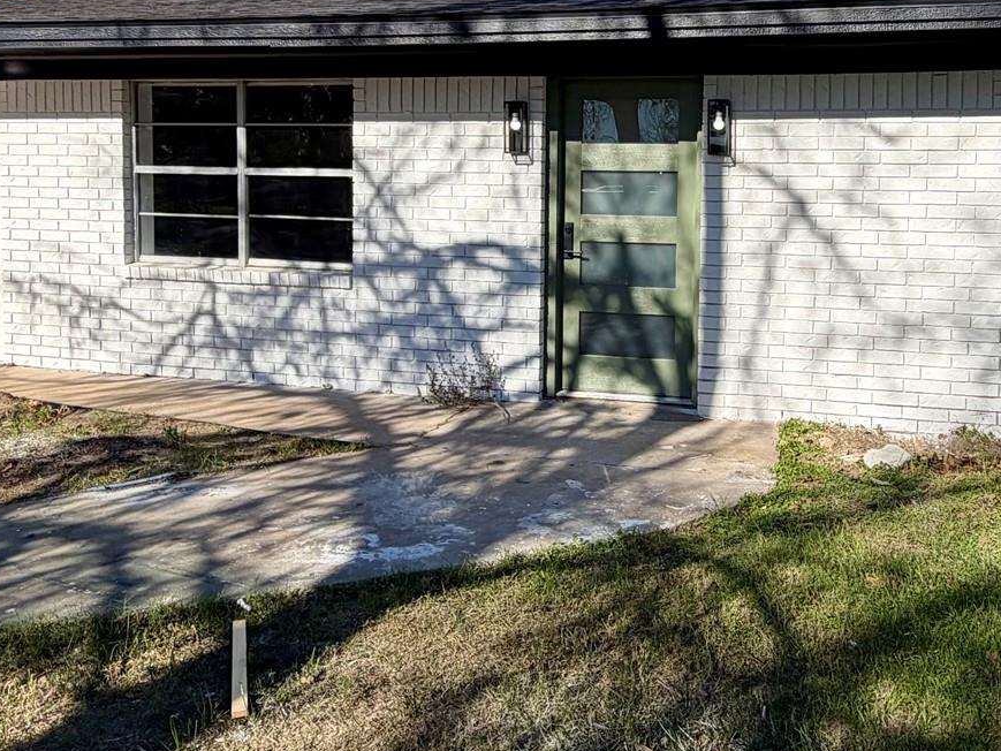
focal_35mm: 33
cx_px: 615
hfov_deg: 54.8
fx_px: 954
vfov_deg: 42.2
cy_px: 230
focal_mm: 2.22
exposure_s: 1/853
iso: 20
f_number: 2.2
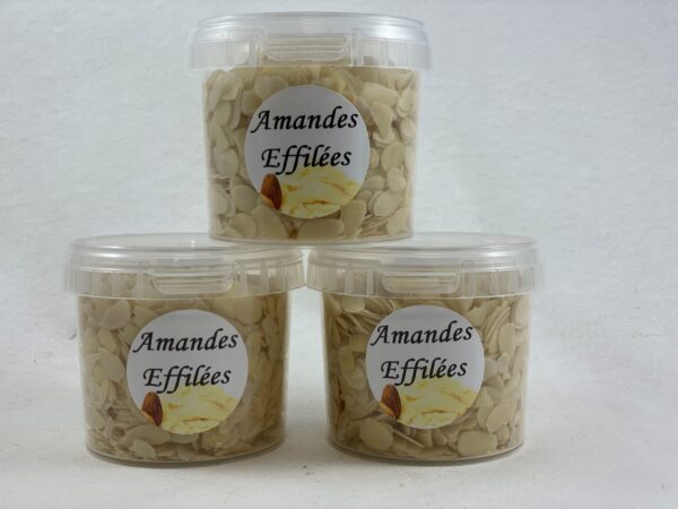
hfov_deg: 36.8
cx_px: 339
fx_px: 1018
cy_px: 254
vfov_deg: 28.0
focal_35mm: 52
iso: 25
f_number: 2
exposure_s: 1/105
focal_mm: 6
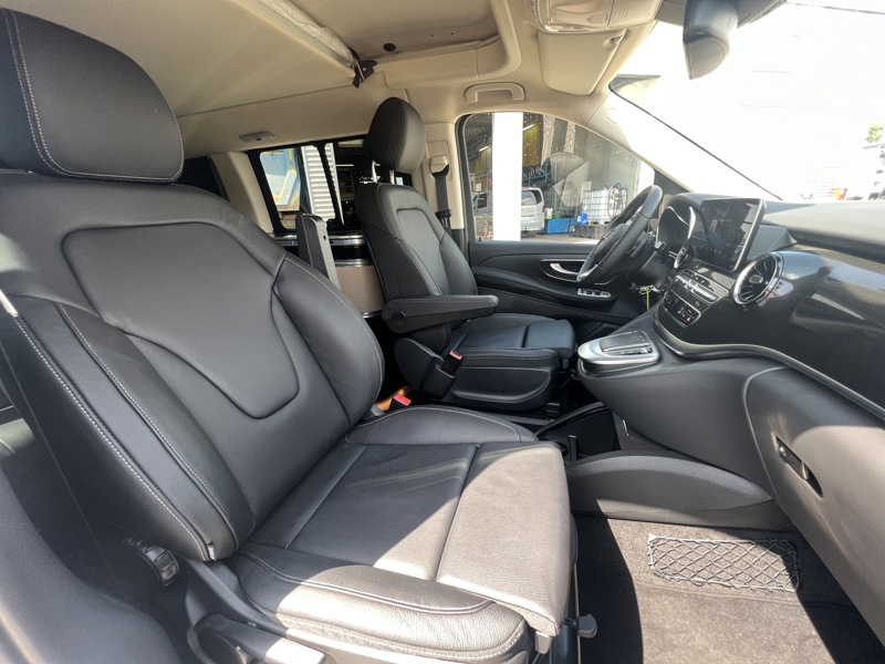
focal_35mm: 13
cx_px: 442
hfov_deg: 106.2
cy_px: 332
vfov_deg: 89.9
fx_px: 332
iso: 100
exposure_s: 1/99
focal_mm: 1.57
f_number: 1.8
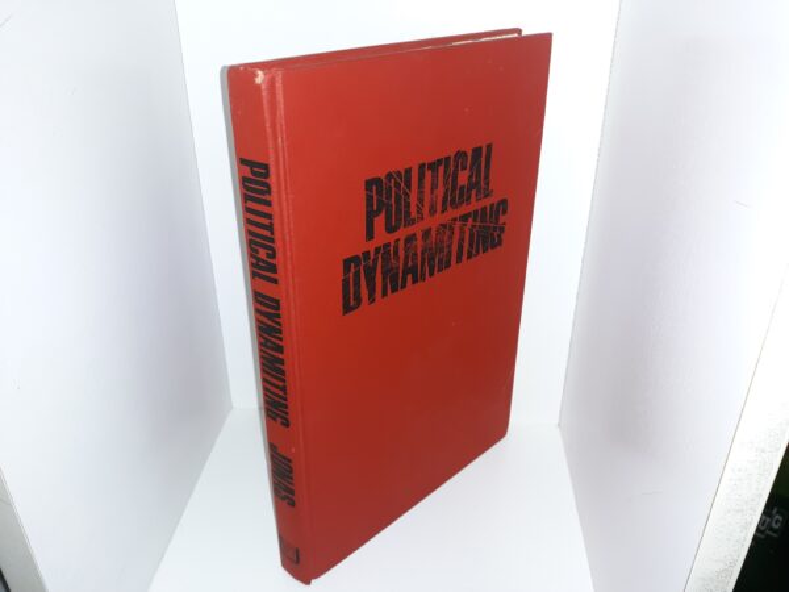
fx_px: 638
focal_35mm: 28
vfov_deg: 49.7
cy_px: 296
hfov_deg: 63.4
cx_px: 394
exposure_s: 1/60
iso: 50
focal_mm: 3.7
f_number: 1.7
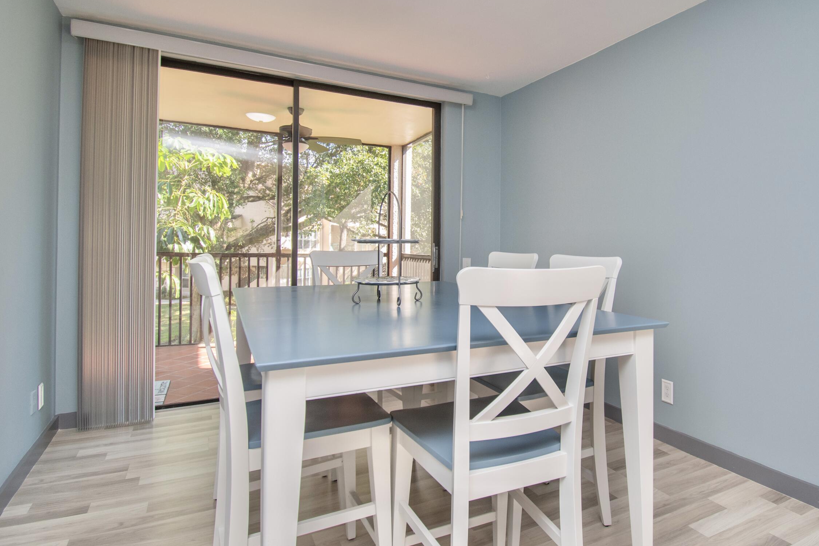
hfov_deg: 83.5
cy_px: 236
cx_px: 464
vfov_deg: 61.7
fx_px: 455
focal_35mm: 20
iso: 500
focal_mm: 10
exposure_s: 1/125
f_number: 5.6
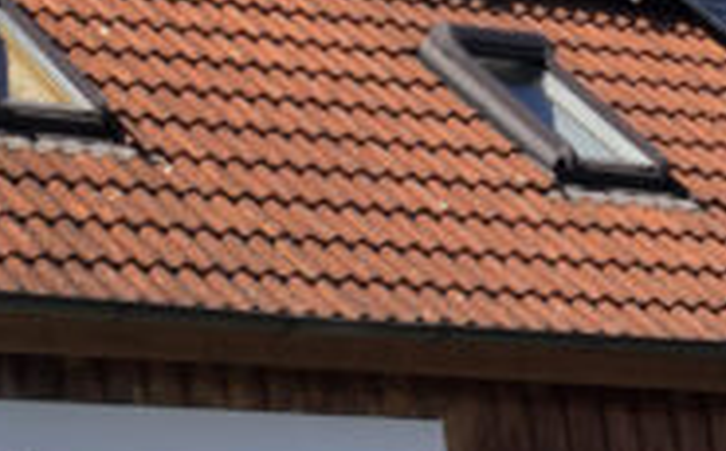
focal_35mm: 194
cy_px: 306
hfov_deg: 10.6
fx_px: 3833
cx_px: -255
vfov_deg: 6.7
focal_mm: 6
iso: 16
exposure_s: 1/489
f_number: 2.4
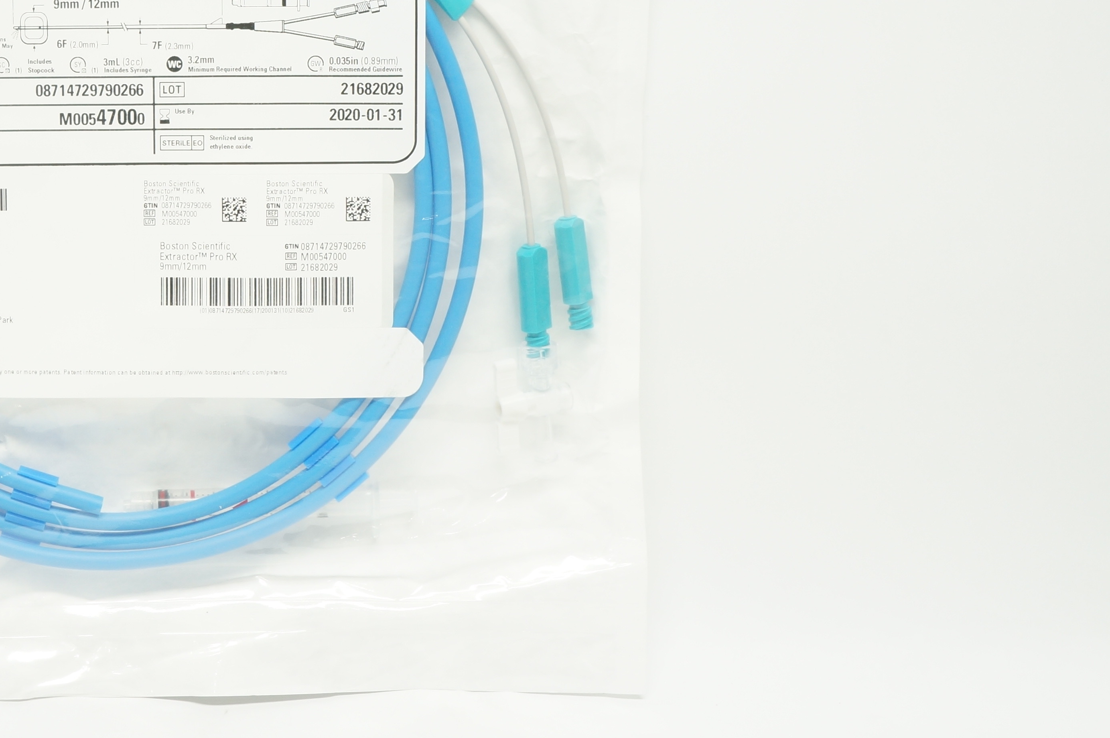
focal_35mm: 72
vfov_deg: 18.7
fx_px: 2214
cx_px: 150
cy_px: 128
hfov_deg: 27.3
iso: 400
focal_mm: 27
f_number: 11
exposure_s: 1/15
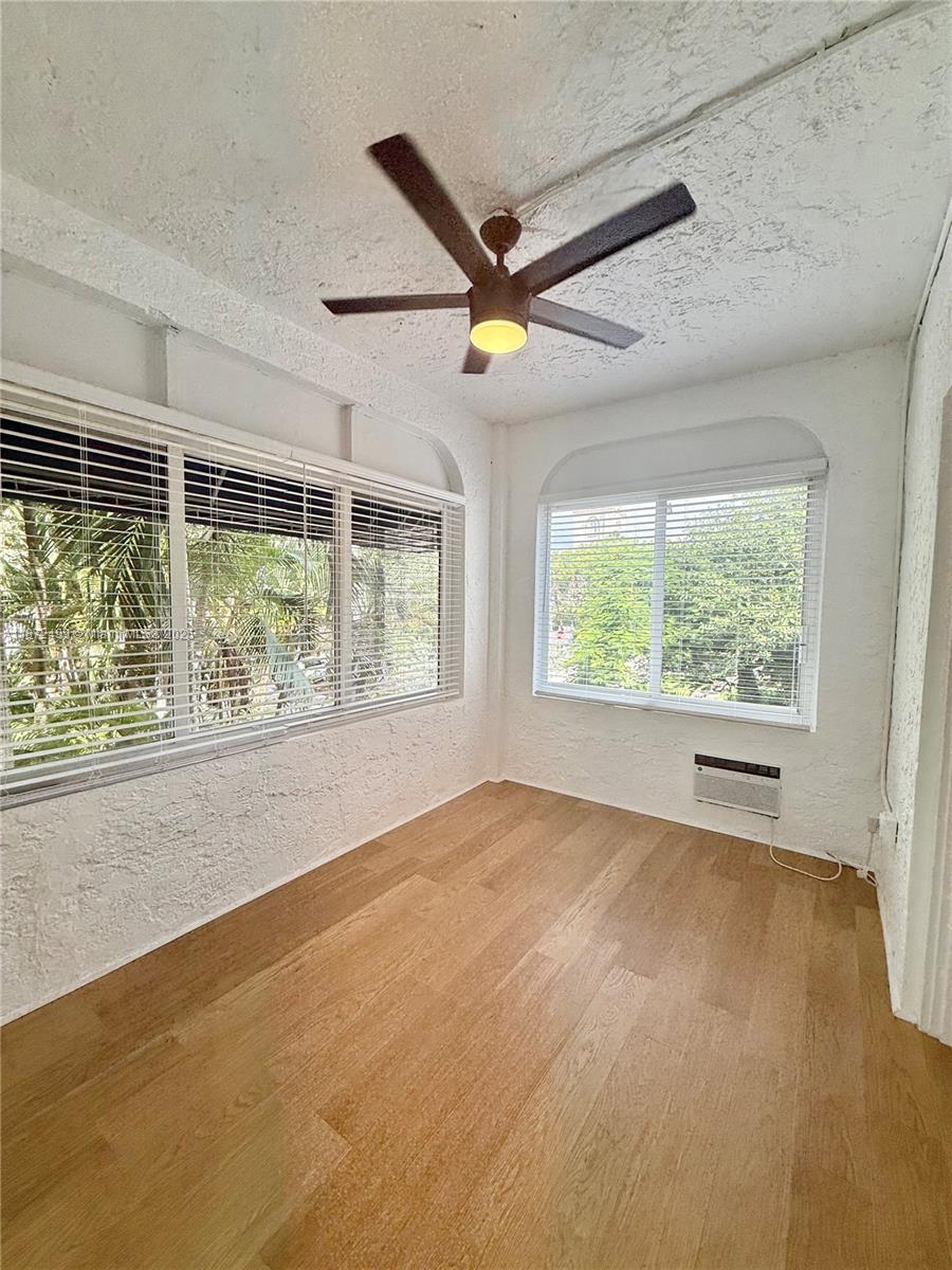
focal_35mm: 14
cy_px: 635
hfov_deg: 85.7
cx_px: 476
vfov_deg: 102.1
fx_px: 513
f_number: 2.2
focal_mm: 2.22
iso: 64
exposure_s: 1/180
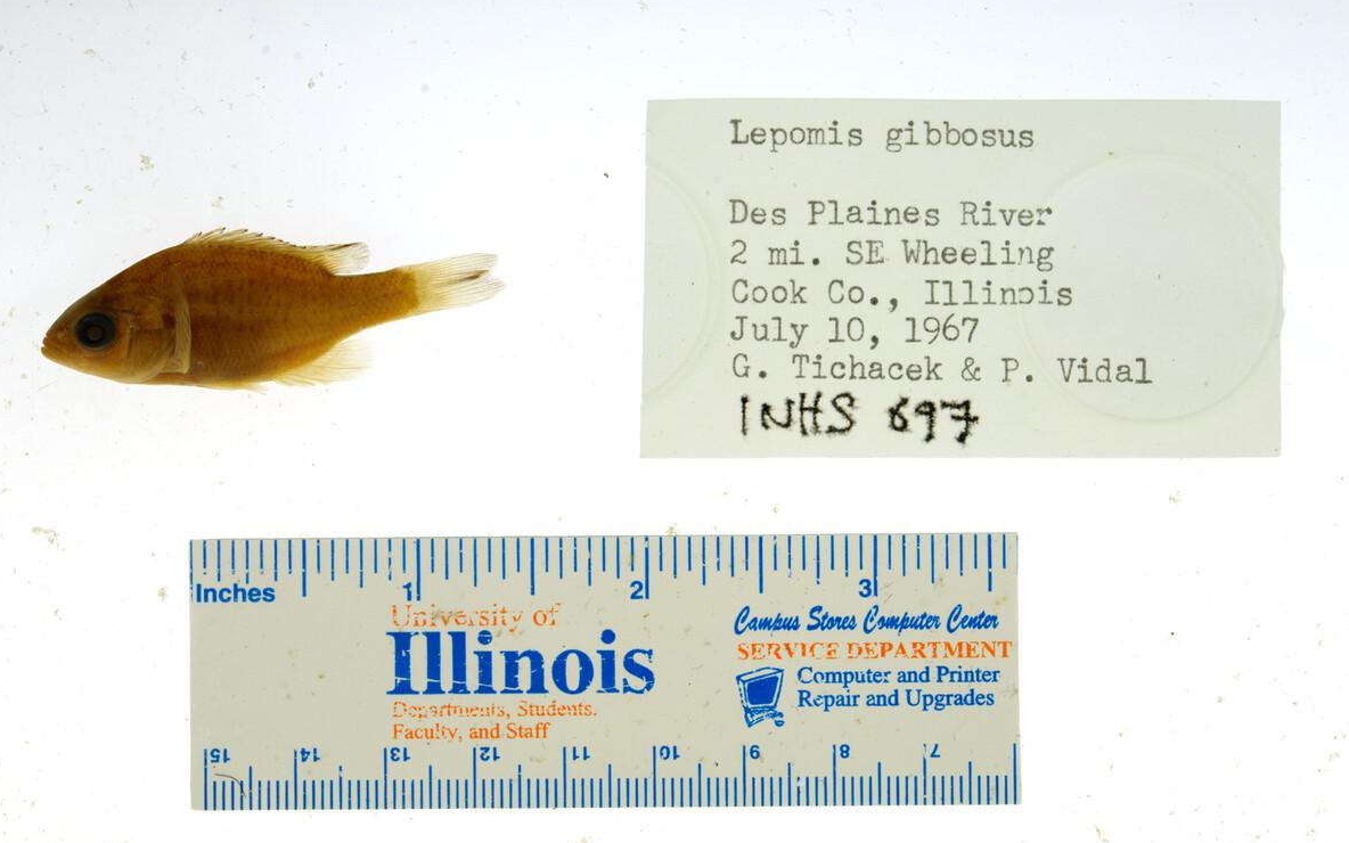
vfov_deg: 21.0
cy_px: 413
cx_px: 668
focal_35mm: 62
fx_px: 2279
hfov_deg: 33.0
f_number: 10
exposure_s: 1/200
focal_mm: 60
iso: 100
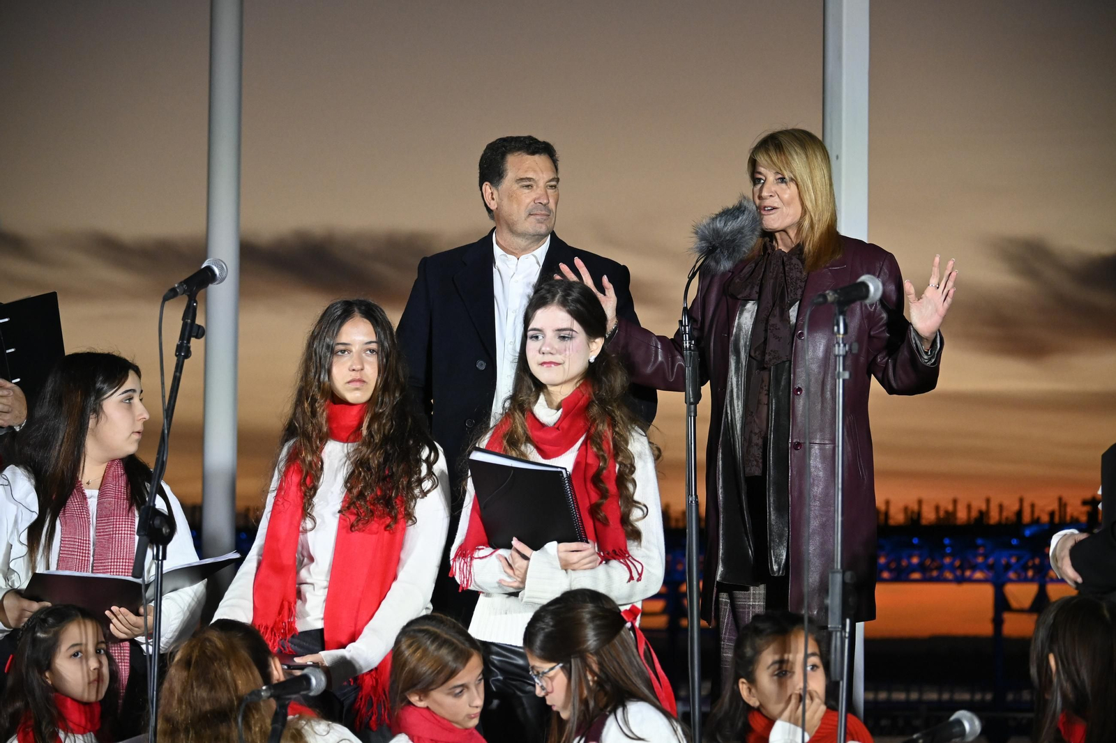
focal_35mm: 130
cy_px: 372
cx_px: 558
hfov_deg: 15.7
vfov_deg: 10.5
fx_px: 4044
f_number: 5
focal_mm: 87
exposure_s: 1/250
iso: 2500
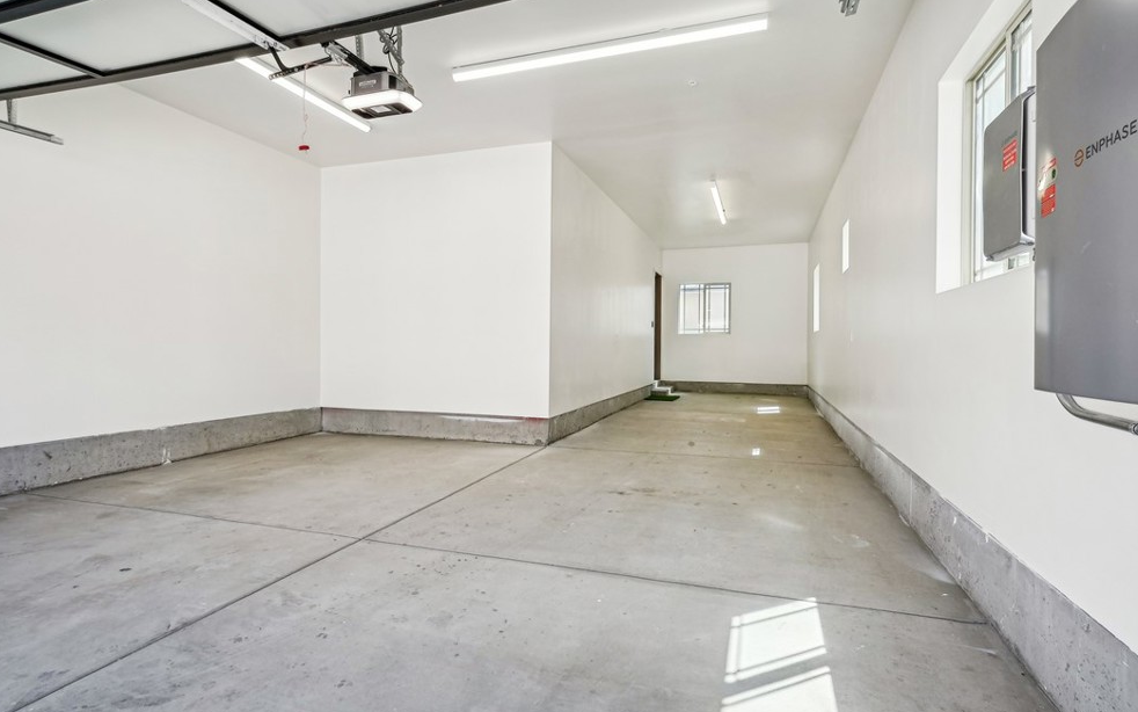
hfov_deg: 94.4
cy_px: 354
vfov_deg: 68.0
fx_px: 527
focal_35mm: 17
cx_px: 564
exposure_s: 1/55
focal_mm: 10.5
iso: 160
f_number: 8
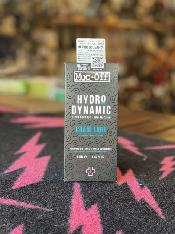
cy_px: 118
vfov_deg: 36.2
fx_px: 357
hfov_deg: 27.5
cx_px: 88
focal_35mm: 53
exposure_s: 1/120
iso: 160
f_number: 2
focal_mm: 6
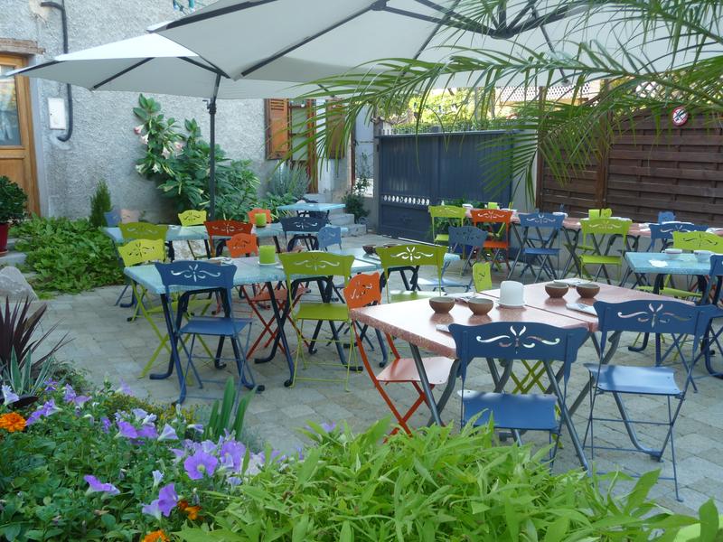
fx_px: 668
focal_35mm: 32
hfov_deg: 56.8
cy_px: 271
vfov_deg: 44.2
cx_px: 362
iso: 100
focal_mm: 5.3
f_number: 3.5
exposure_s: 1/30
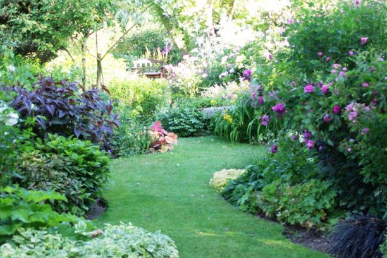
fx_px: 945
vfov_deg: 15.6
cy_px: 120
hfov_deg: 23.1
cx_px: 170
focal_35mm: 88
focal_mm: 35
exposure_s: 1/90
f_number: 3.5
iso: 100
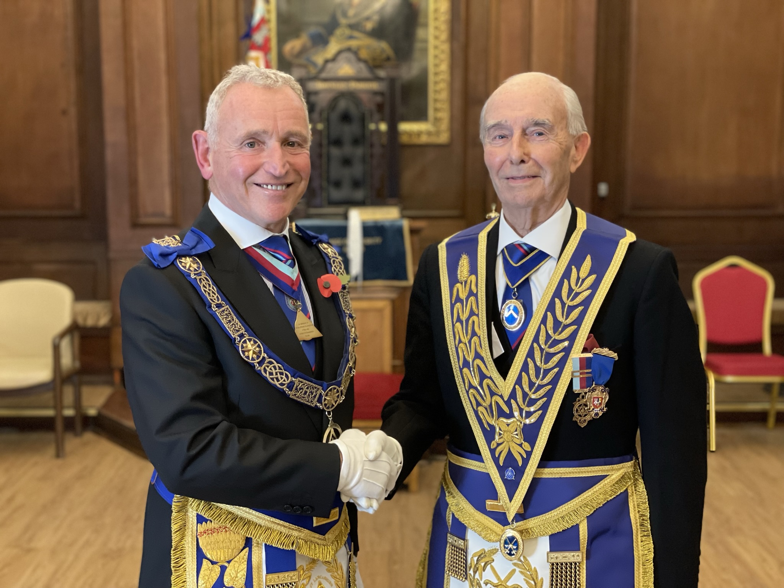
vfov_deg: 28.0
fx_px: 1178
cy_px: 294
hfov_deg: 36.8
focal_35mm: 52
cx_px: 392
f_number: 2
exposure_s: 1/33
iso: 400
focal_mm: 6
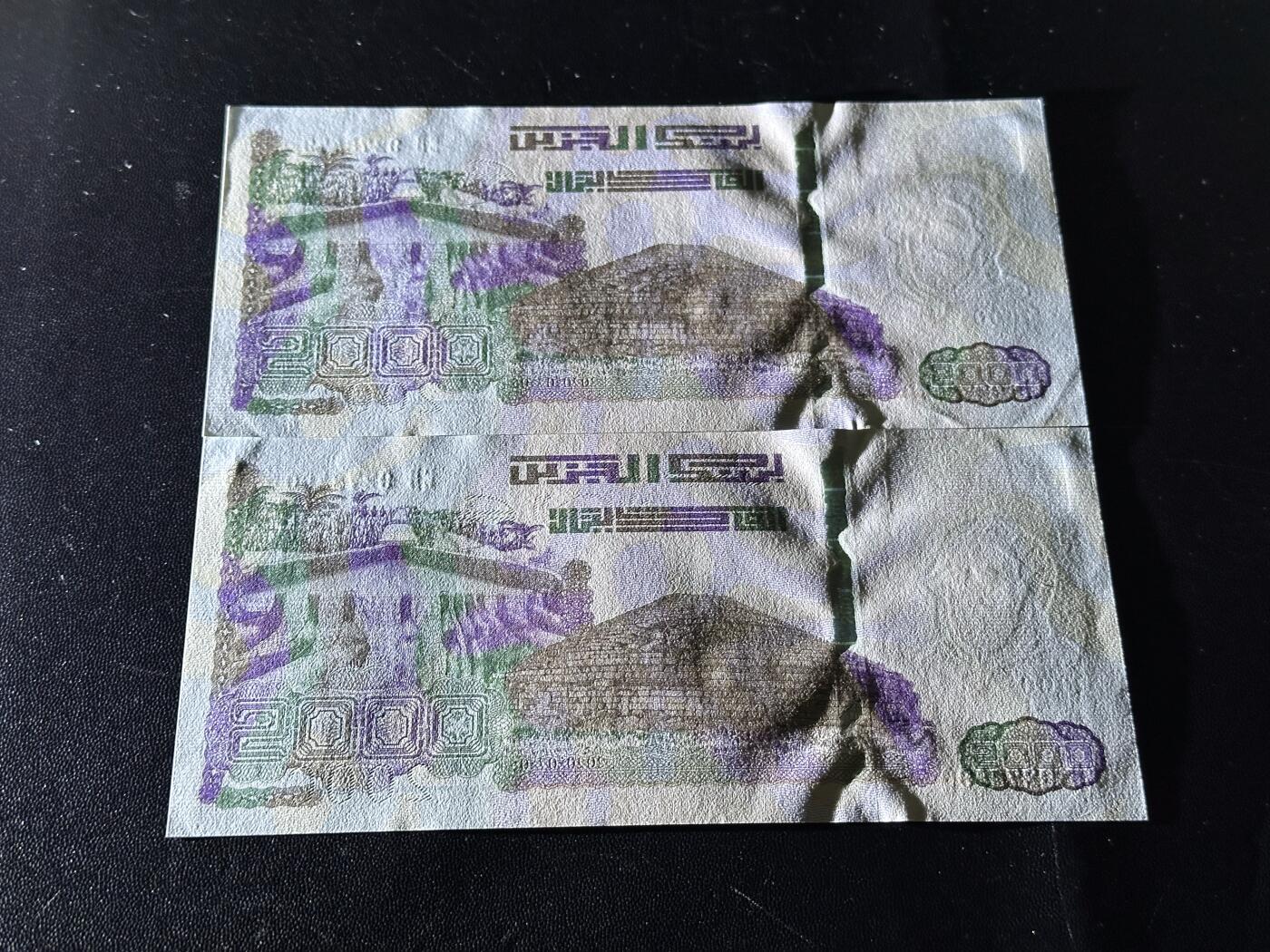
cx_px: 635
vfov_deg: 30.3
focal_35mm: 48
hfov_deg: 39.7
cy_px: 476
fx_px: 1761
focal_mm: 6.86
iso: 160
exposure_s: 1/50
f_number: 1.78
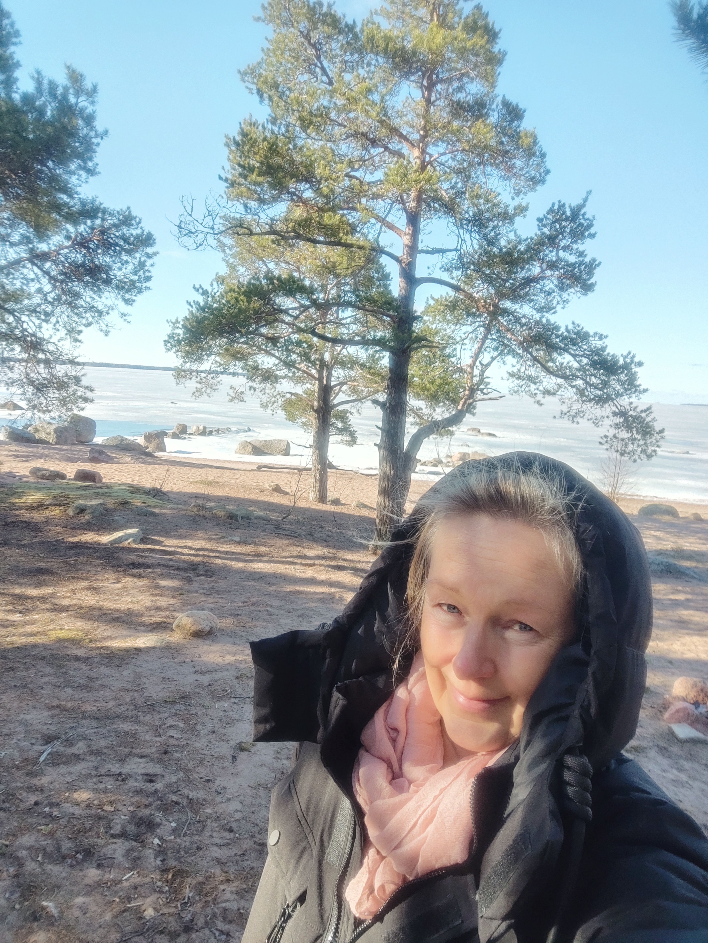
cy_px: 472
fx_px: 817
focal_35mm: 30
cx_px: 354
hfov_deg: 46.8
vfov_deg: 59.9
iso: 50
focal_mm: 3.58
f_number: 2.45
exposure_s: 1/490
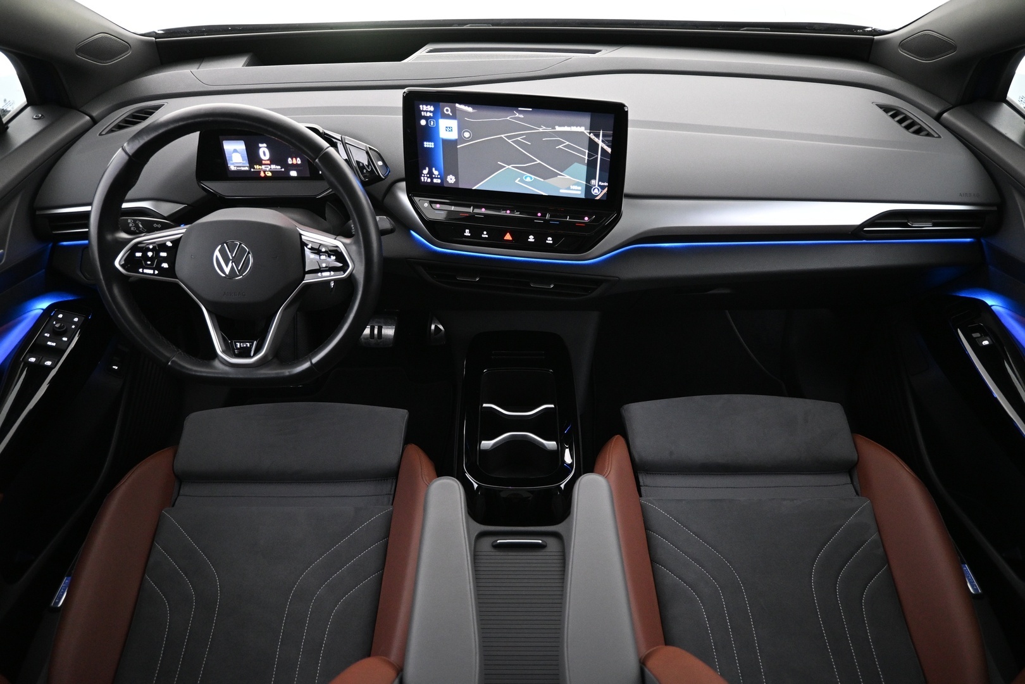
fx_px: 683
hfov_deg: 73.7
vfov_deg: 53.1
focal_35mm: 24
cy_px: 342
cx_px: 512
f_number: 3.5
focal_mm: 16
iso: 1600
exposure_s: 1/15
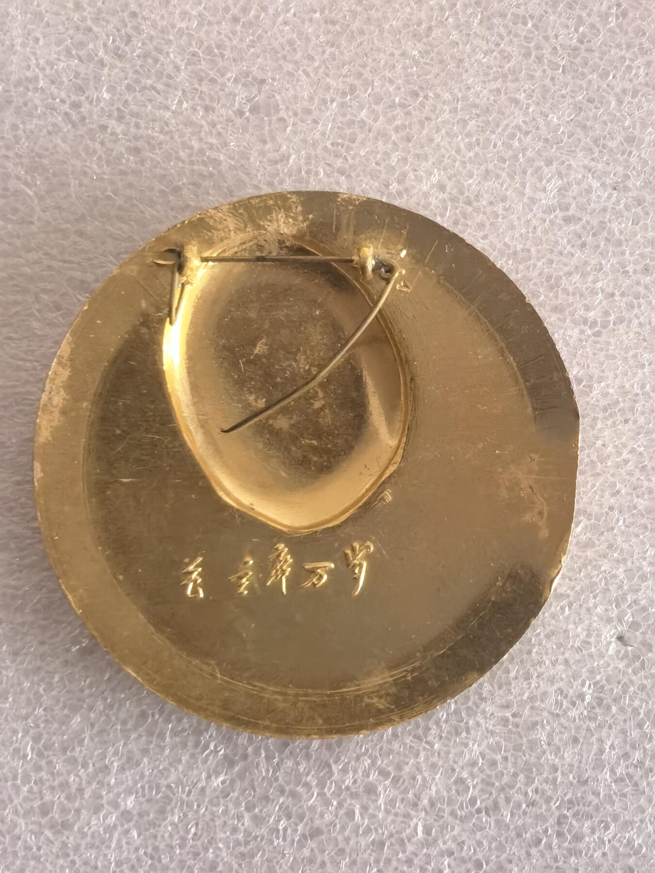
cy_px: 436
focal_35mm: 81
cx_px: 328
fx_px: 2044
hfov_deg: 18.2
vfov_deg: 24.1
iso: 640
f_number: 4
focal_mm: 5.75
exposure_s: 1/167
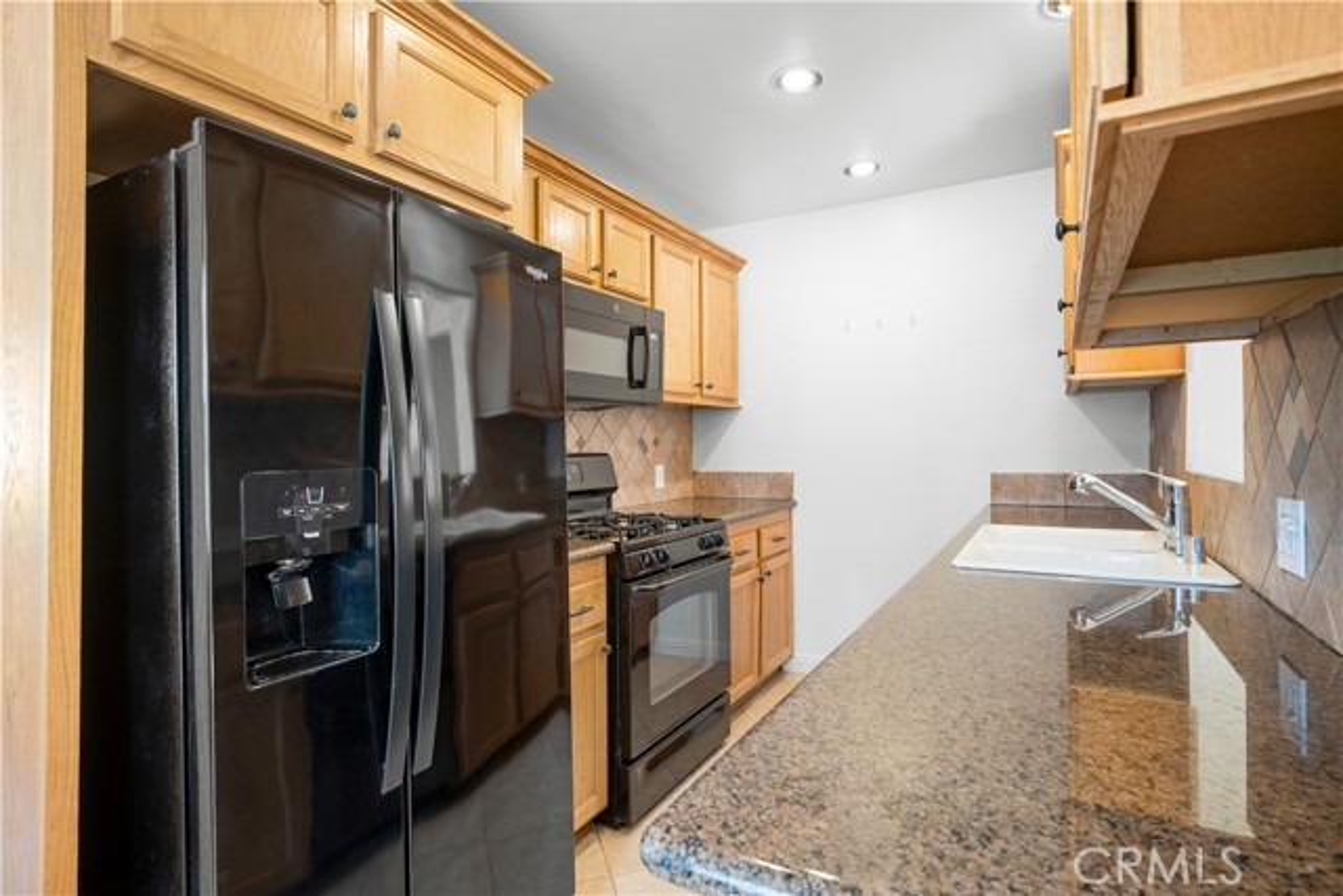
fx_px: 672
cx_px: 672
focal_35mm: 18
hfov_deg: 90.0
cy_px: 448
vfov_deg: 67.4
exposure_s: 1/2
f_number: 8
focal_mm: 18
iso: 125
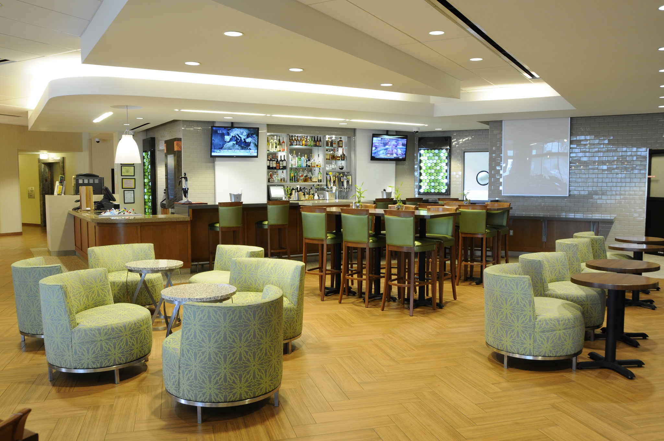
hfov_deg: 62.0
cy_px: 220
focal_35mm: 30
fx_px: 553
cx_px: 332
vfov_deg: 43.5
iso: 200
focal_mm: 20
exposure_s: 1/3
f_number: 9
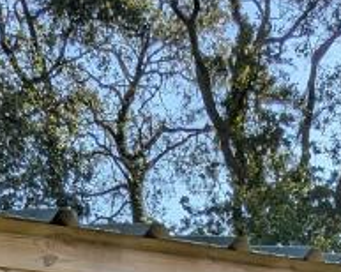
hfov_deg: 22.9
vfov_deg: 13.8
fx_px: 837
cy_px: 633
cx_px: 247
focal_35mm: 83
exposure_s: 1/1174
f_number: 2.2
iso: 48
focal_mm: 2.35
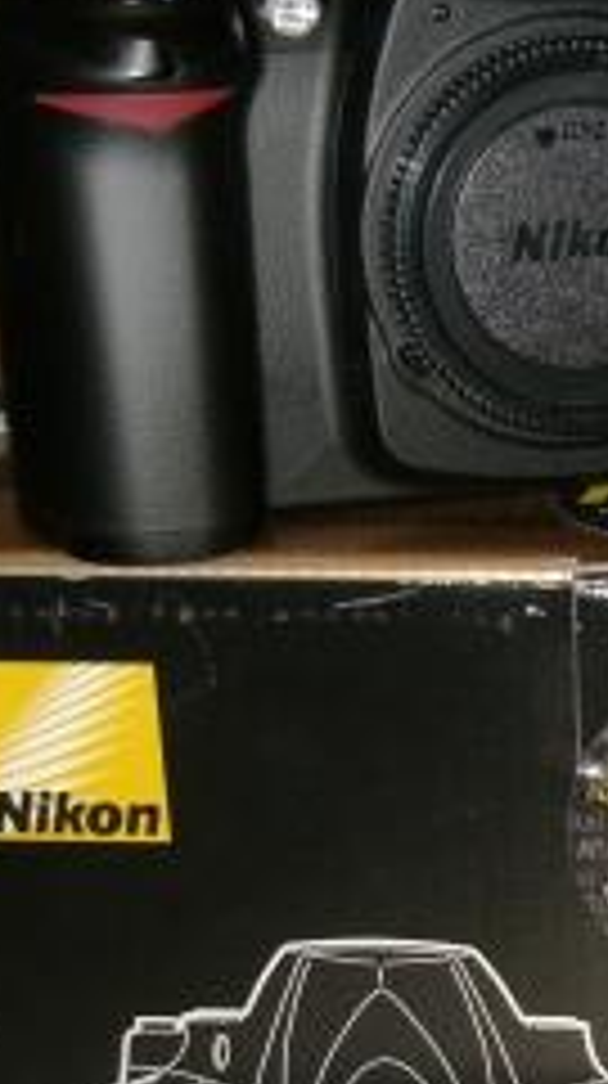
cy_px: 760
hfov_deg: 15.1
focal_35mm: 77
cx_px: 721
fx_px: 2214
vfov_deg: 27.3
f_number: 2.8
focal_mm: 7.9
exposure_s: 1/60
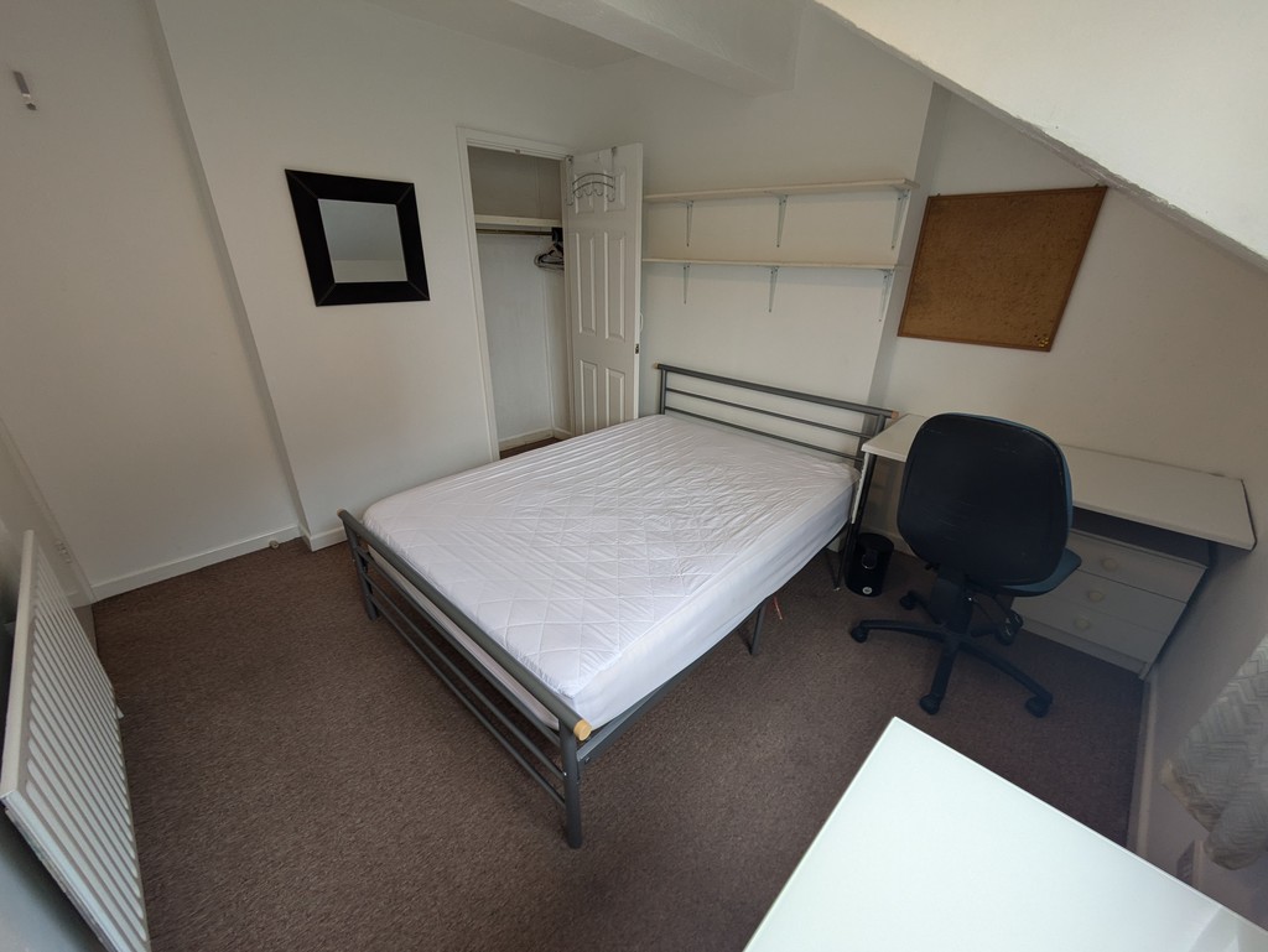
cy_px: 476
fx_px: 513
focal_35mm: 14
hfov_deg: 102.0
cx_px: 634
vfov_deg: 85.7
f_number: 2.2
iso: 57
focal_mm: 1.83
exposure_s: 1/50
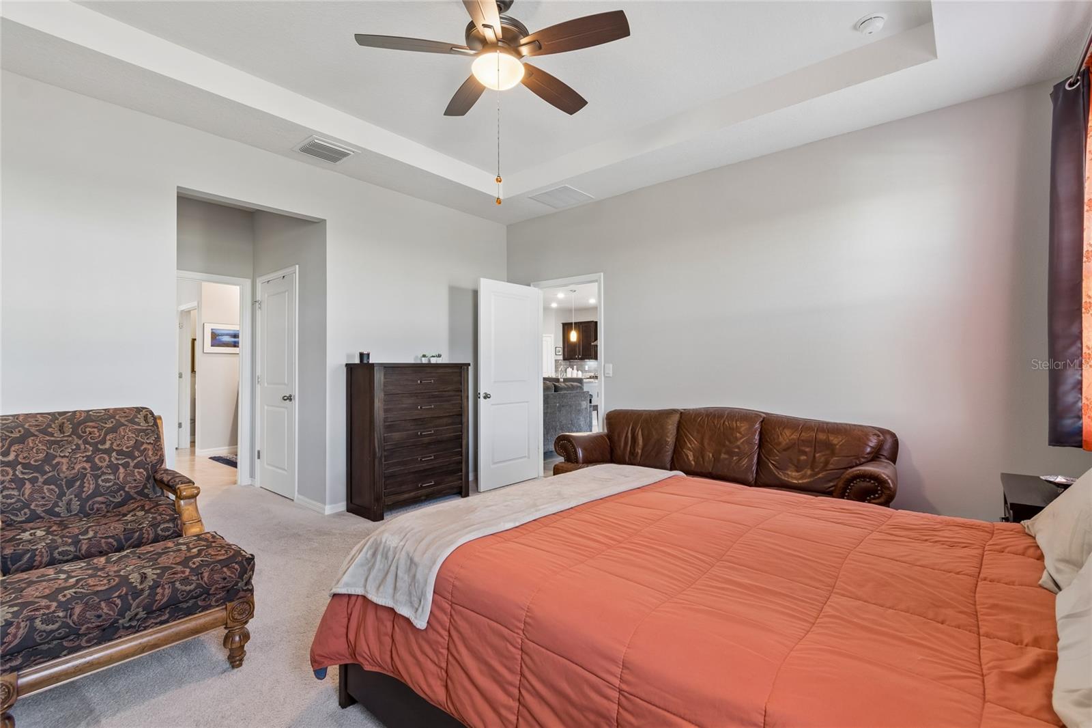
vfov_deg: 77.3
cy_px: 364
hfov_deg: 100.4
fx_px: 455
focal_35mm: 15
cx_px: 546
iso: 100
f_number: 7.1
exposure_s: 1/1.25
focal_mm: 10
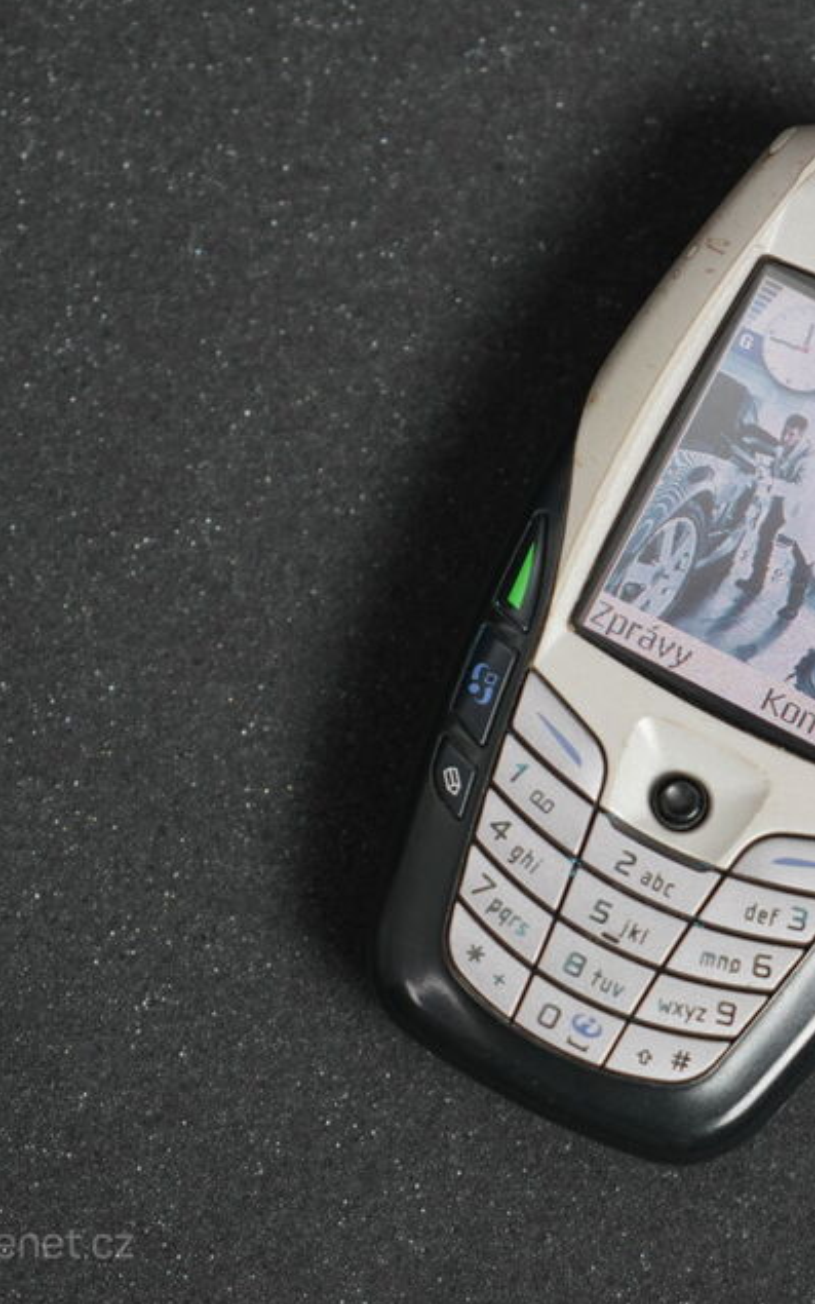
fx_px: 3837
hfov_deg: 12.0
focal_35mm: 108
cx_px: 754
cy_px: 649
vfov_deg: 19.3
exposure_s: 1/200
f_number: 4
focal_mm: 70
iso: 1000
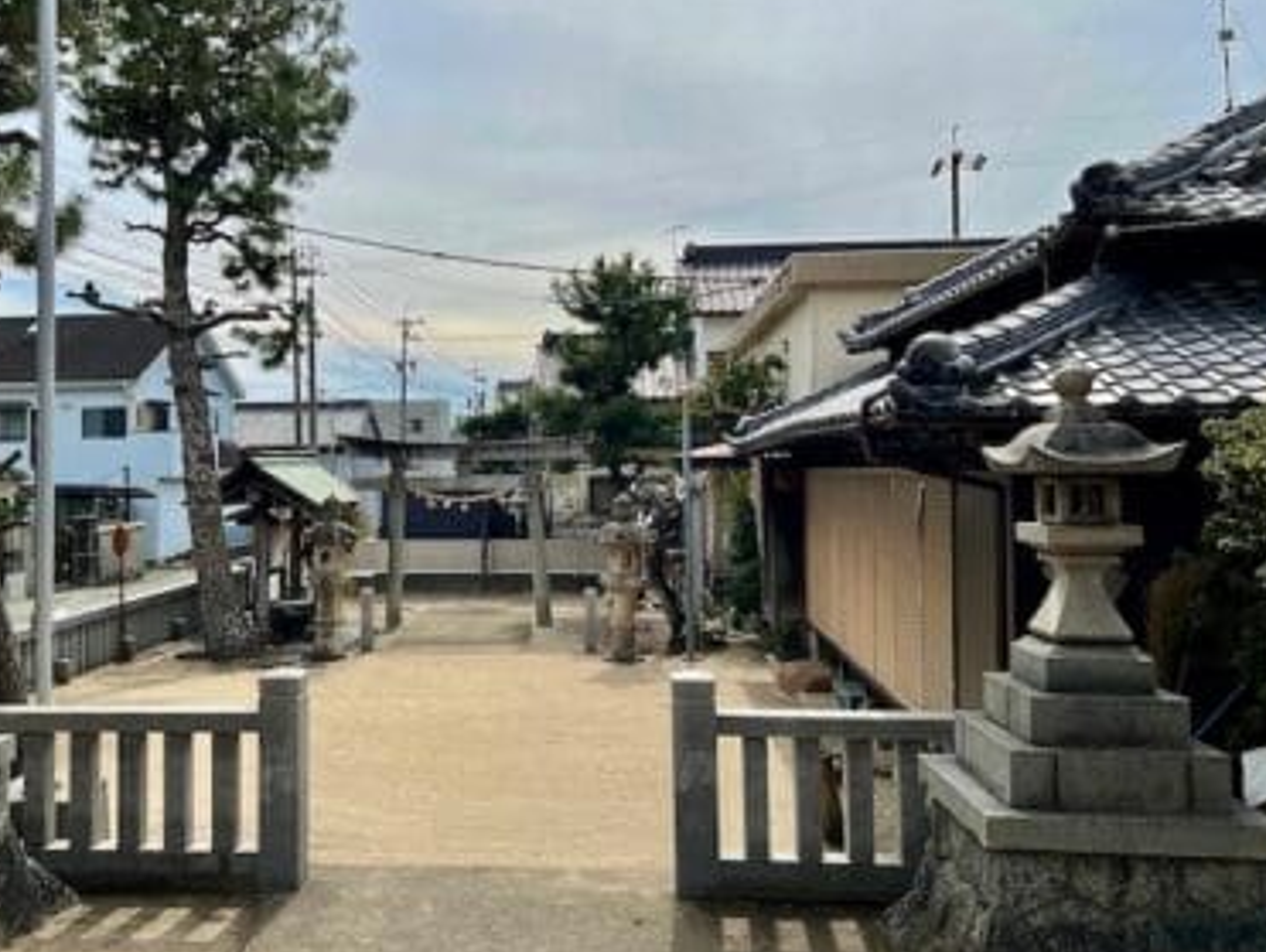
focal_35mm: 35
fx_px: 1281
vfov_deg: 40.6
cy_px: 401
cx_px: 471
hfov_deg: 52.0
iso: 50
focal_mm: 5.7
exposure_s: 1/8696
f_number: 1.5
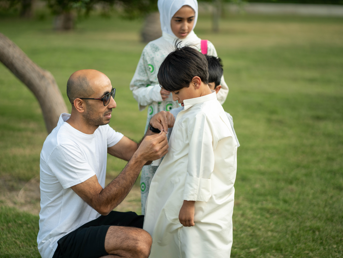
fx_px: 912
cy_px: 129
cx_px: 150
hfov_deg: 21.3
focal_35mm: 92
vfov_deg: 16.1
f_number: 1.8
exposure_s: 1/1000
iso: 250
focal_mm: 85
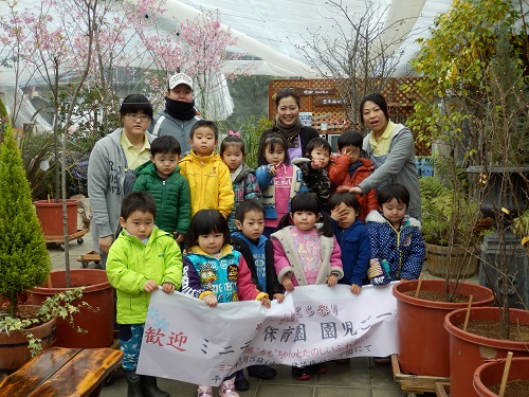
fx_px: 611
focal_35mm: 40
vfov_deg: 36.0
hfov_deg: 46.8
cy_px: 198
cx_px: 264
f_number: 3.7
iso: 80
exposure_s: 1/80
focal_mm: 7.3
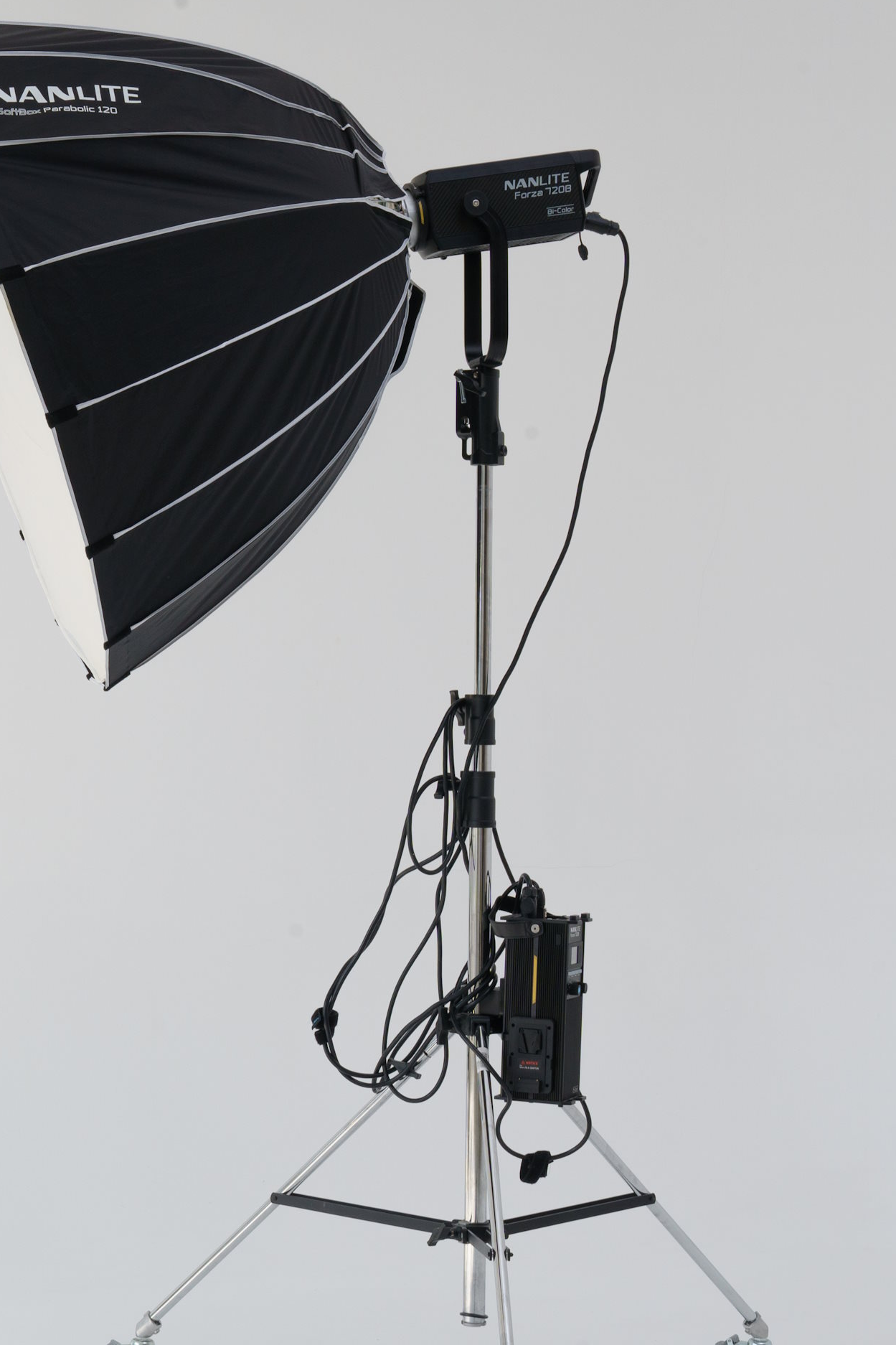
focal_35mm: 81
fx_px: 3024
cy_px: 716
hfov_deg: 16.7
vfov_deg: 25.1
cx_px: 194
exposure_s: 1/125
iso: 250
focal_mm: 46
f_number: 16
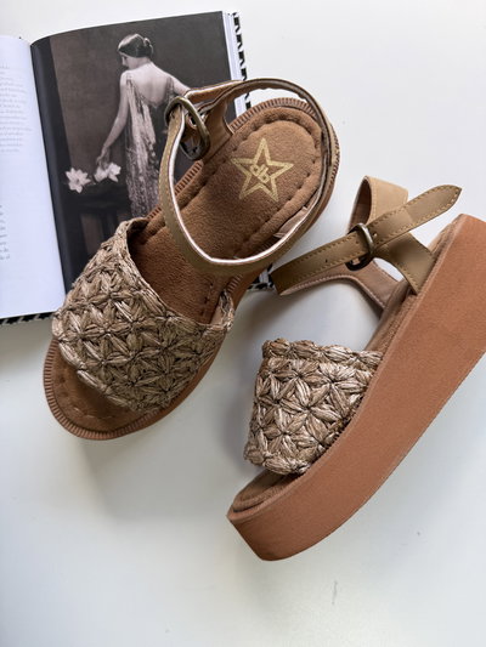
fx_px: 449
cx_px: 243
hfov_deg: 56.8
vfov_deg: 71.6
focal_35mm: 24
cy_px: 324
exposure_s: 1/225
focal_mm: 6.76
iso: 80
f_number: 1.78
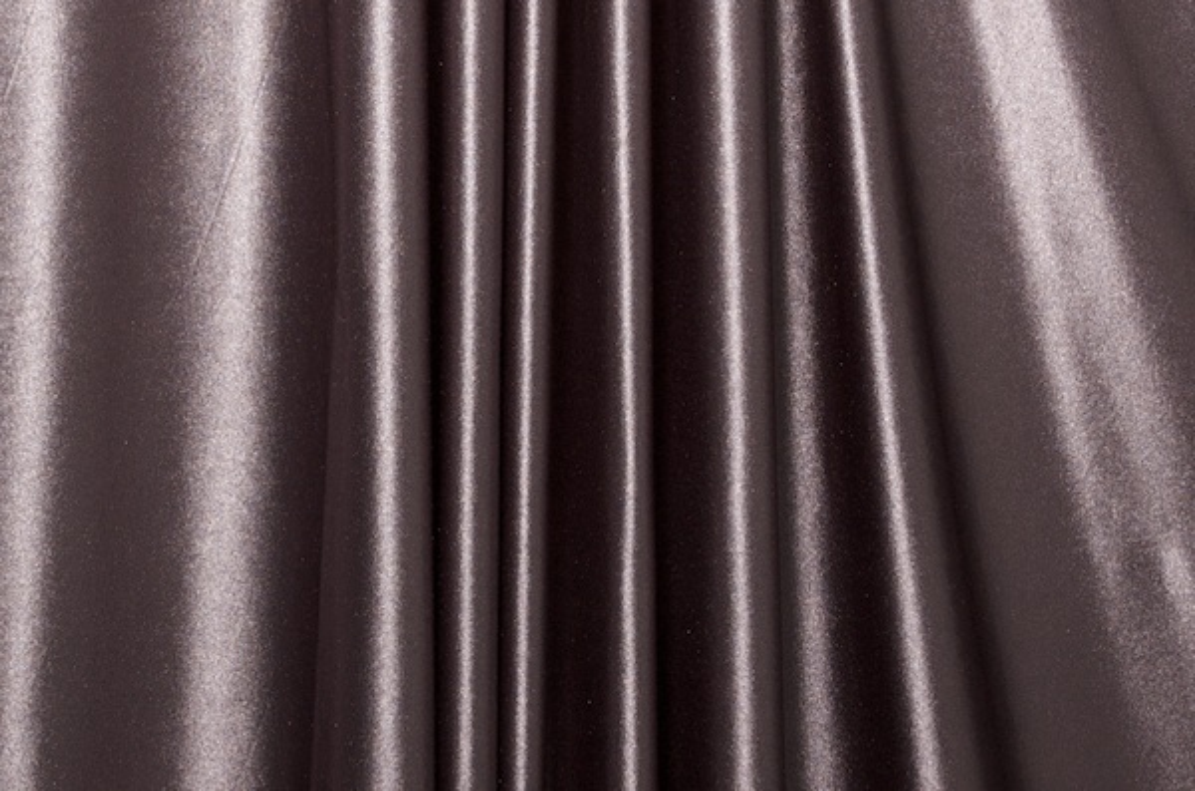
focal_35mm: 75
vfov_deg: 18.1
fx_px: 2484
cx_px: 598
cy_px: 396
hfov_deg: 27.1
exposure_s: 1/640
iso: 400
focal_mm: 50
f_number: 10
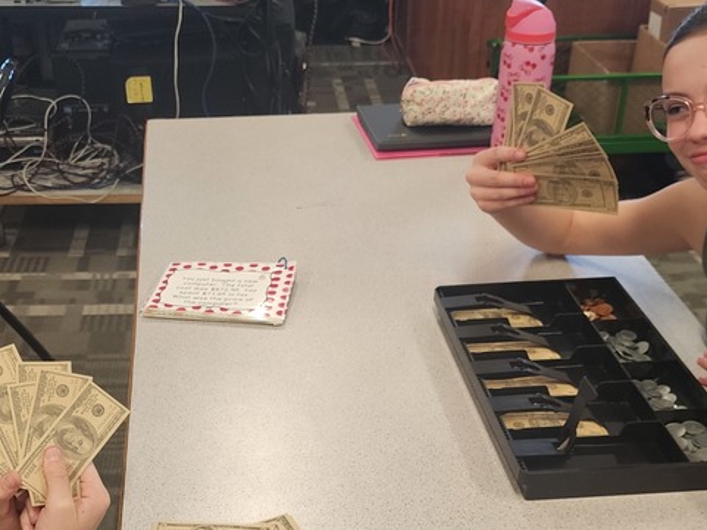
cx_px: 306
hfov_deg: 38.9
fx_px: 1000
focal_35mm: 49
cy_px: 417
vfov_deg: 29.0
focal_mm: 6.4
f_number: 1.8
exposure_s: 1/120
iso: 250
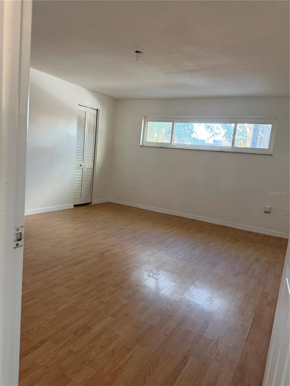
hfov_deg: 56.8
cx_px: 145
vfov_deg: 71.6
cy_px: 193
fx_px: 268
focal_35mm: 24
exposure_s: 1/60
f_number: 1.78
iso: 400
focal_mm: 6.76
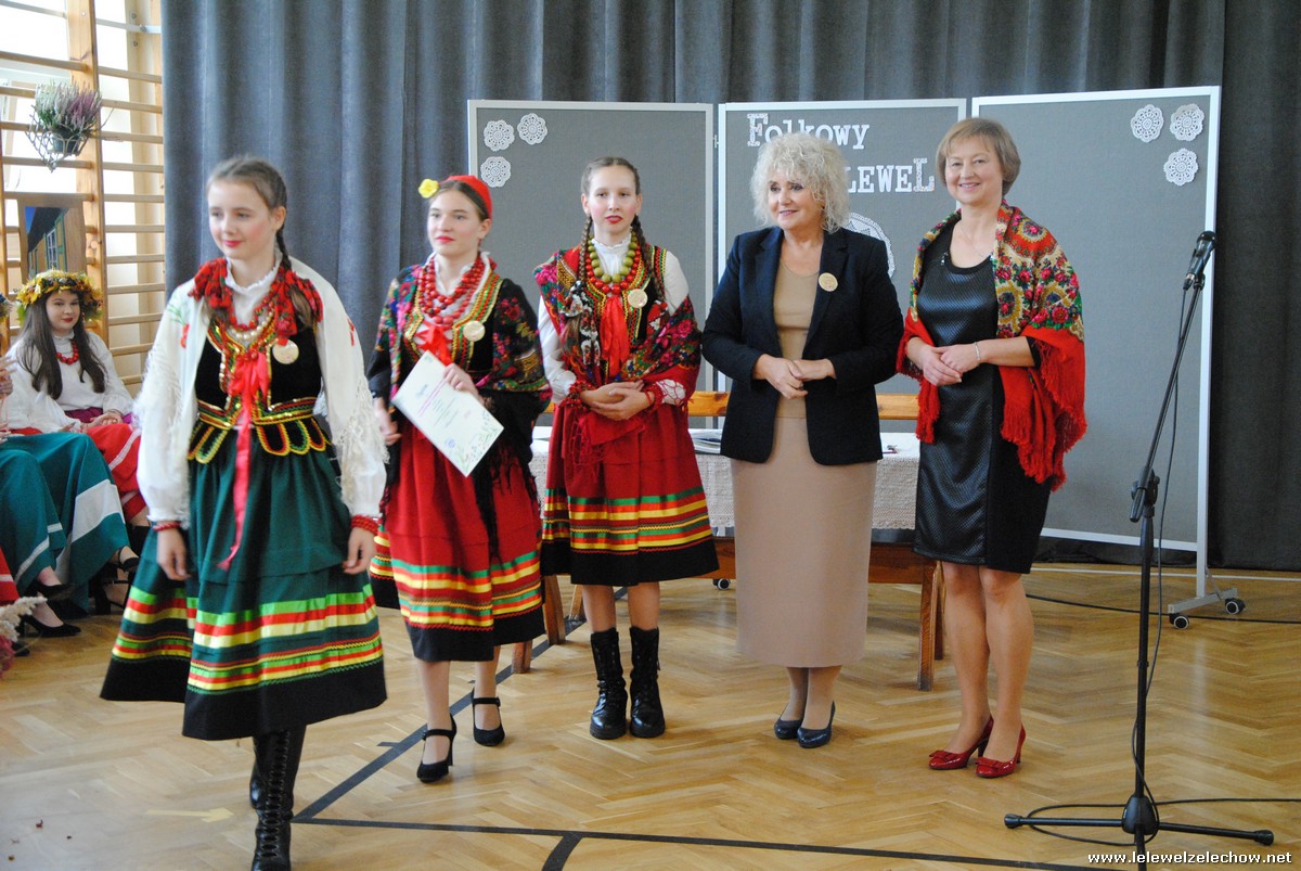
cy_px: 436
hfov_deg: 31.9
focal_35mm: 63
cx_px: 650
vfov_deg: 21.6
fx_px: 2279
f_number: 4.8
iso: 1250
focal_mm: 42
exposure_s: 1/30
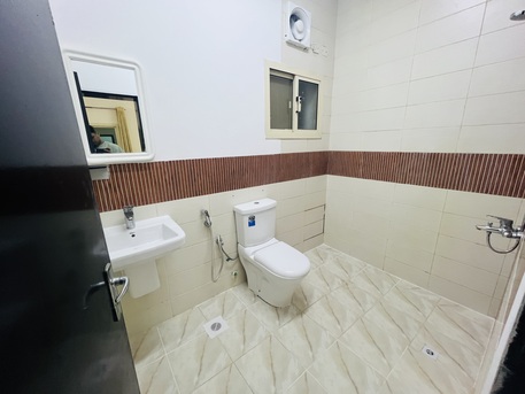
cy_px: 197
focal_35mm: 13
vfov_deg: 89.9
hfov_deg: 106.2
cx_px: 262
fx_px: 197
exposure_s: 1/100
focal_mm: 1.57
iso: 200
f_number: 1.8
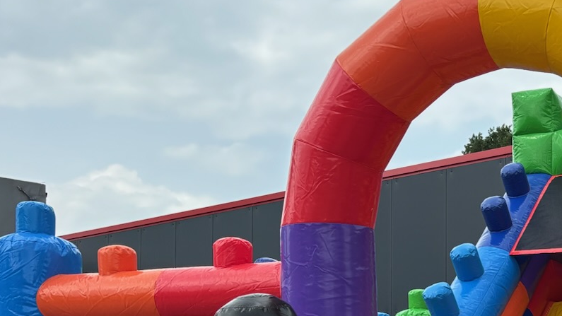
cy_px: 411
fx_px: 1088
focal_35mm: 73
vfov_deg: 15.7
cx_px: 618
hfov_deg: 26.7
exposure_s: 1/1328
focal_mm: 5.96
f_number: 1.6
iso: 50
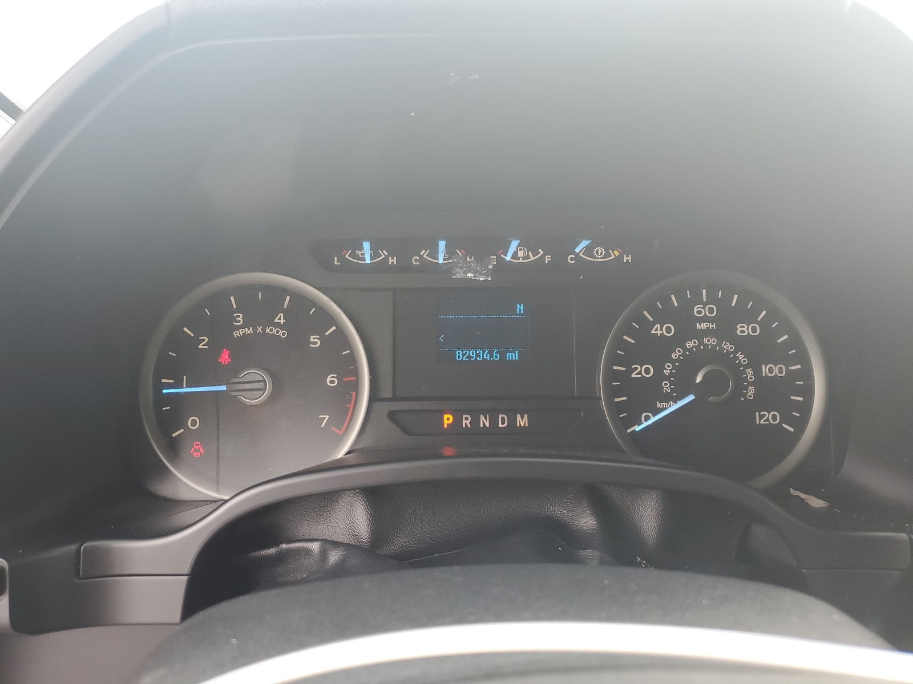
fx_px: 686
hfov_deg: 67.3
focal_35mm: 26
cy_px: 342
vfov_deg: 53.1
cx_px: 456
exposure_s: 1/120
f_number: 1.5
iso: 62
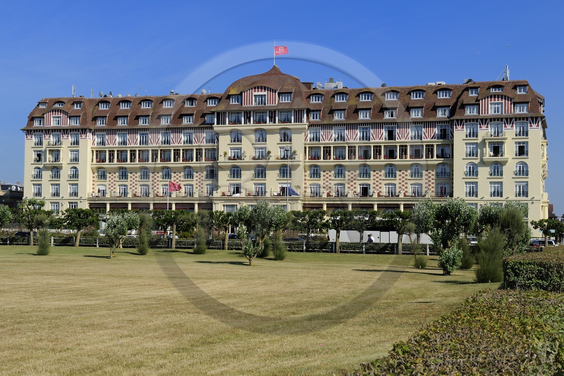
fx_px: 814
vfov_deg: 26.0
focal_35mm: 52
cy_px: 188
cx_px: 282
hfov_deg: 38.2
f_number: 14
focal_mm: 52
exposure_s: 1/200
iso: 200
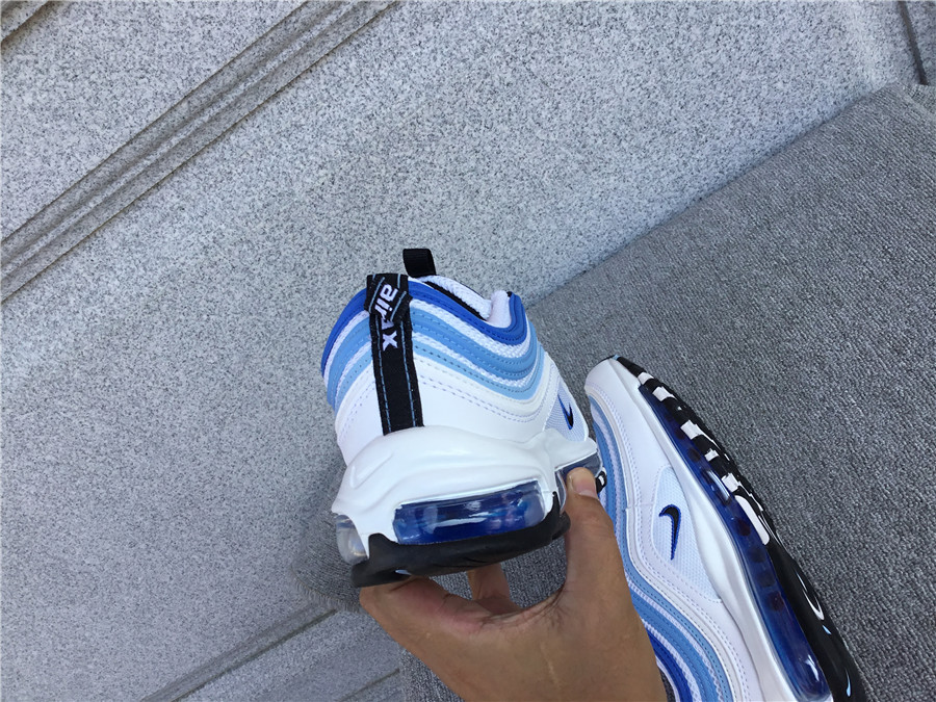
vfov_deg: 45.4
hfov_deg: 58.4
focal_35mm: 31
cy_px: 351
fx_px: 838
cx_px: 468
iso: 25
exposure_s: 1/448
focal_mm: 3.3
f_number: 2.4
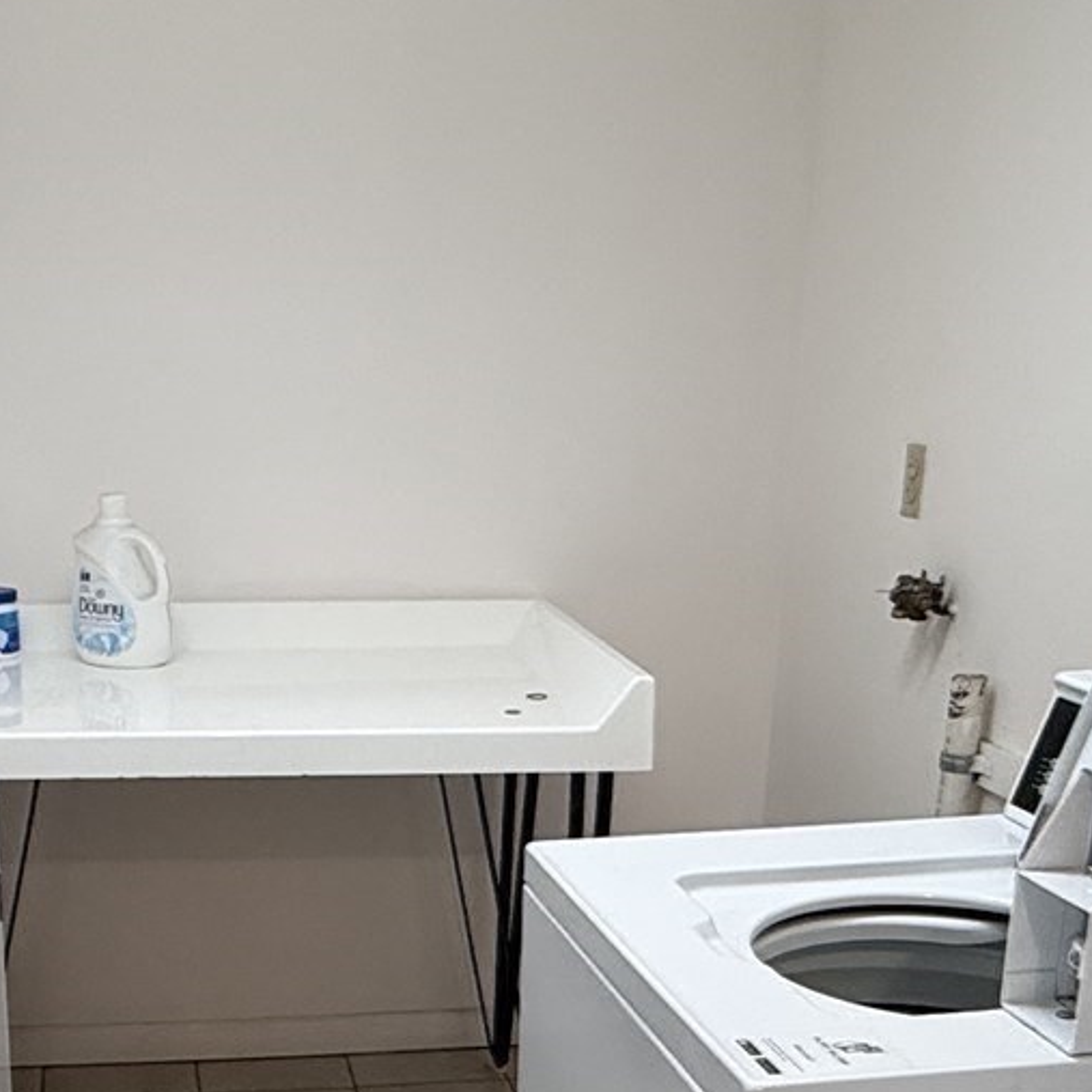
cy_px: 933
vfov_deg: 32.7
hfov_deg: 33.7
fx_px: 1785
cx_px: 355
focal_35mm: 50
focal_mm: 2.22
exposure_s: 1/120
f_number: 2.2
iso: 250
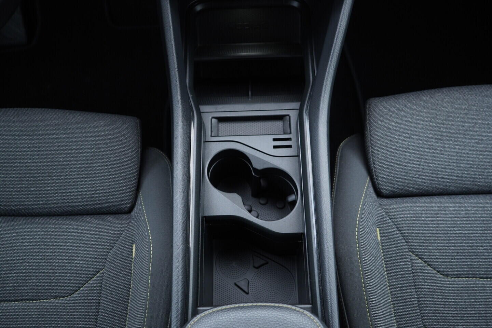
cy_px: 164
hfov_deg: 53.1
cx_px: 246
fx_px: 492
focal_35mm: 36
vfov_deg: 36.9
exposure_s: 1/40
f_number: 2.8
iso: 320
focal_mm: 24
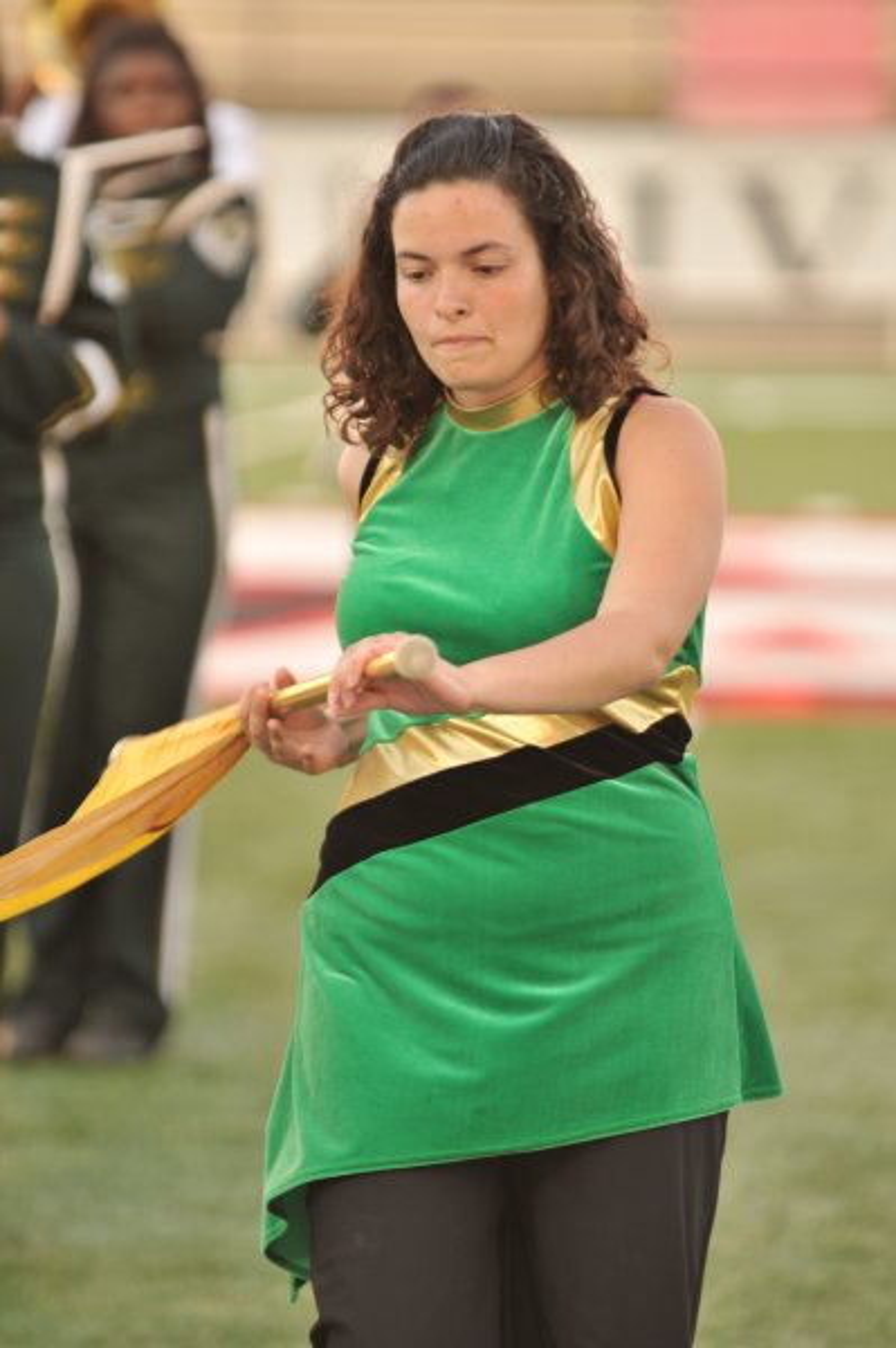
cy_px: 674
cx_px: 448
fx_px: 11219
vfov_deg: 6.9
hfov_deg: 4.6
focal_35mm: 300
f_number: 2.8
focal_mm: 200
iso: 200
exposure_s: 1/320
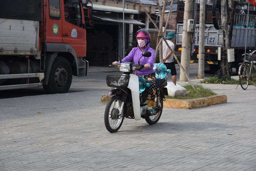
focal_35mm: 95
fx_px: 676
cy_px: 86
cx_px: 128
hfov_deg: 21.4
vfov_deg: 14.4
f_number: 8
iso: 220
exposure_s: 1/250
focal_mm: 95
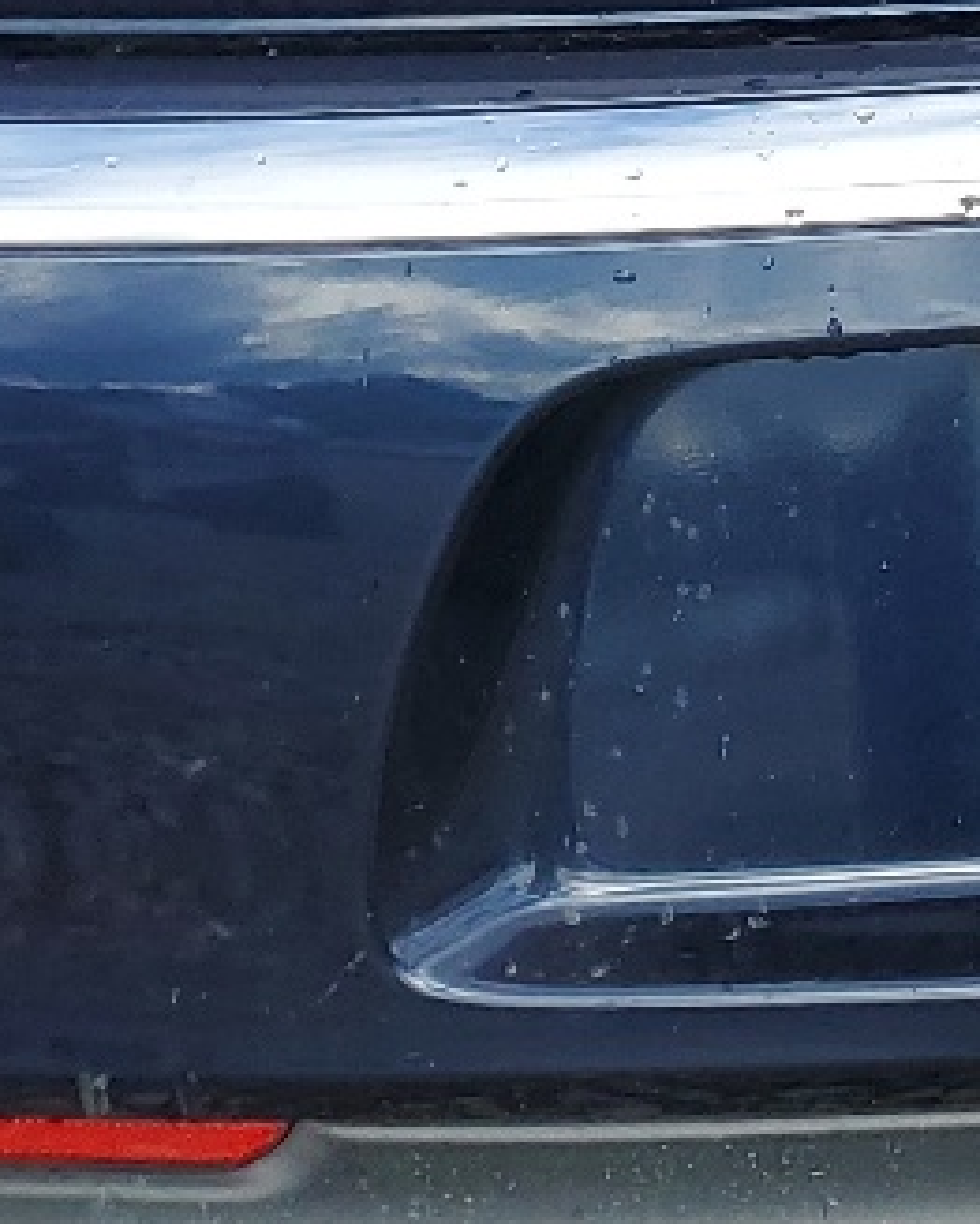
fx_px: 4491
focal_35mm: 124
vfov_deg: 14.8
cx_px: 1593
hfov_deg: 11.8
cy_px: -415
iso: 50
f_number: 1.5
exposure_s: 1/1250
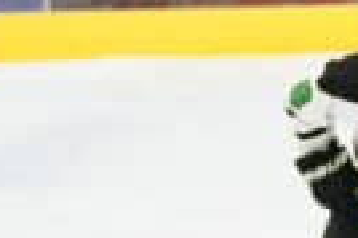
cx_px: 476
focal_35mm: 841
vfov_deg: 1.6
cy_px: 459
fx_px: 8353
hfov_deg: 2.5
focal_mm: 110
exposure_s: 1/2500
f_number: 2.8
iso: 10000
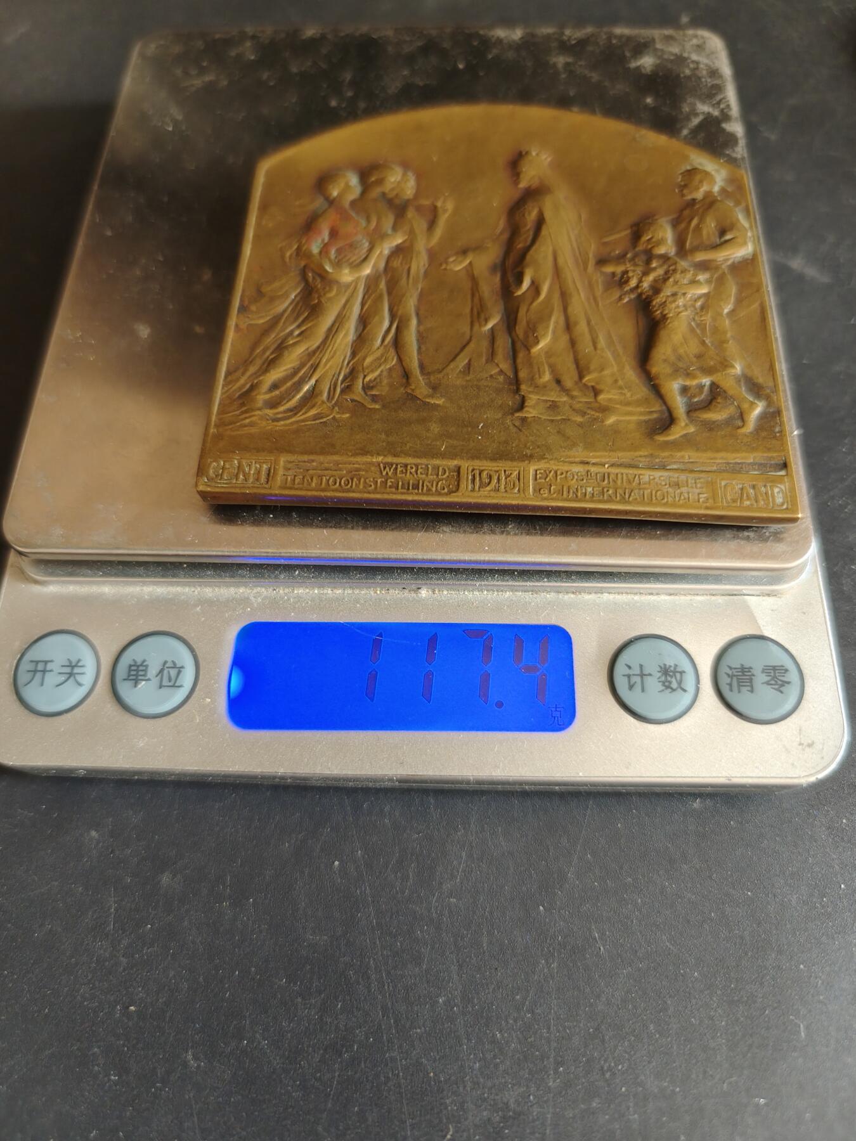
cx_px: 428
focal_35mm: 23
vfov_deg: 73.9
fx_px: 758
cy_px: 570
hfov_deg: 58.9
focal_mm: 6.06
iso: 500
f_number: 1.6
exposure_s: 1/100
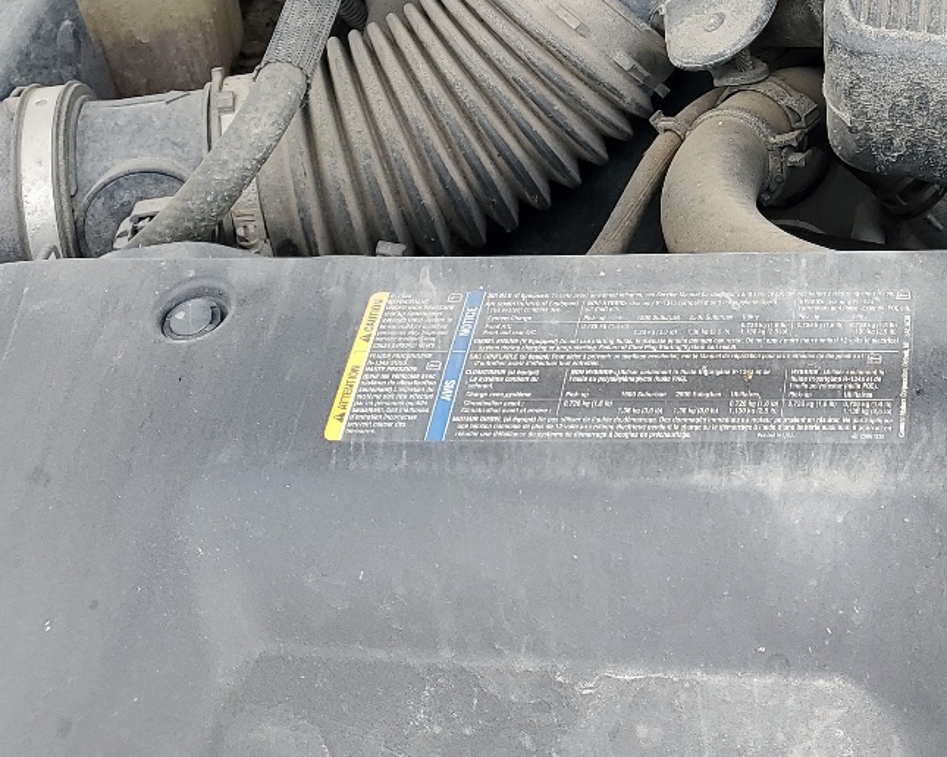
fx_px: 1766
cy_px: -41
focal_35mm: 63
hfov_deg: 28.2
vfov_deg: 23.0
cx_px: 941
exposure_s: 1/189
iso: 50
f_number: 1.5
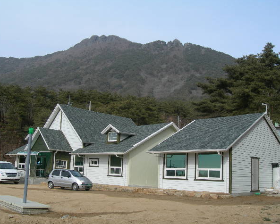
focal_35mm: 40
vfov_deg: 37.4
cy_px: 112
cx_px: 137
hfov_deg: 45.8
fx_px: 332
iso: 50
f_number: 4.8
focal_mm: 7.8
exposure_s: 1/408
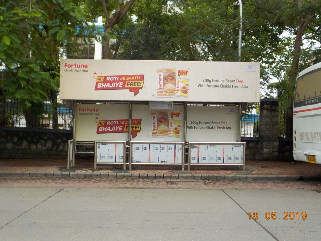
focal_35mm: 38
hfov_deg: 49.0
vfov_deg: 37.7
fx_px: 352
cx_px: 160
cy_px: 120
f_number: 3.7
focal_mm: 5.2
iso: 125
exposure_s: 1/320
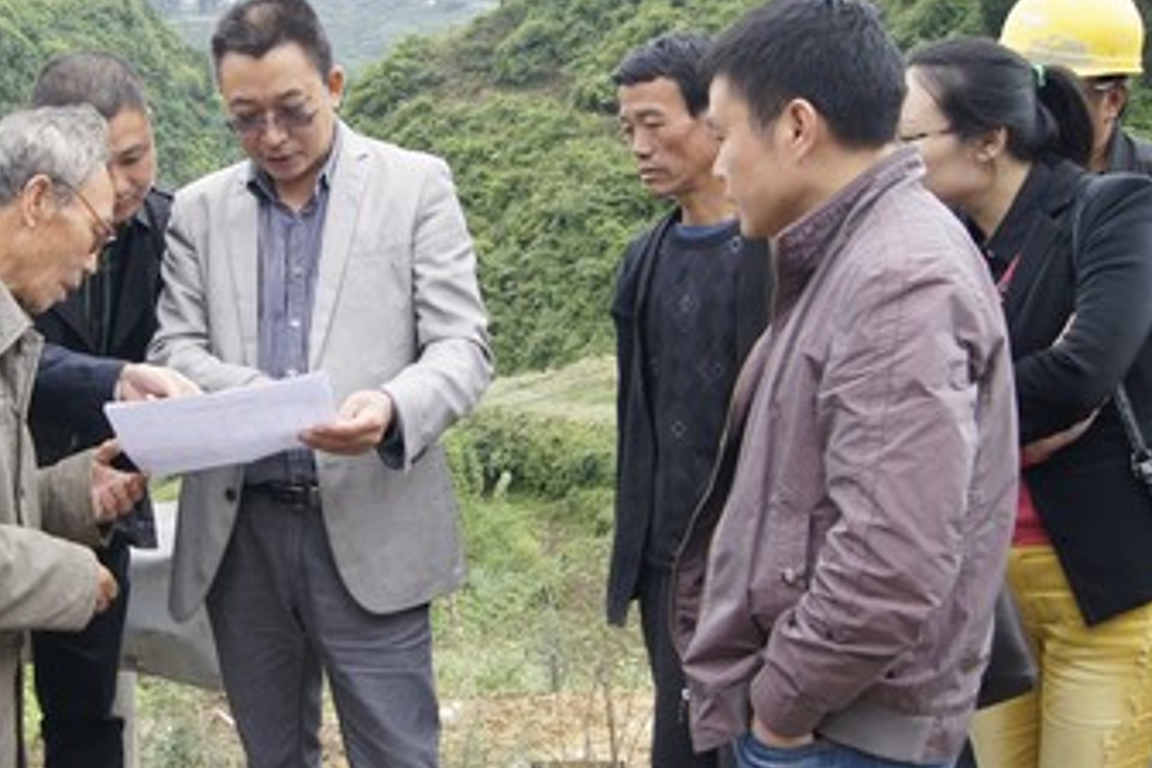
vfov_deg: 23.3
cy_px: 468
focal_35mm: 58
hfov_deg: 34.0
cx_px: 343
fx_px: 1856
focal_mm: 26
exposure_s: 1/60
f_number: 6.3
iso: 200
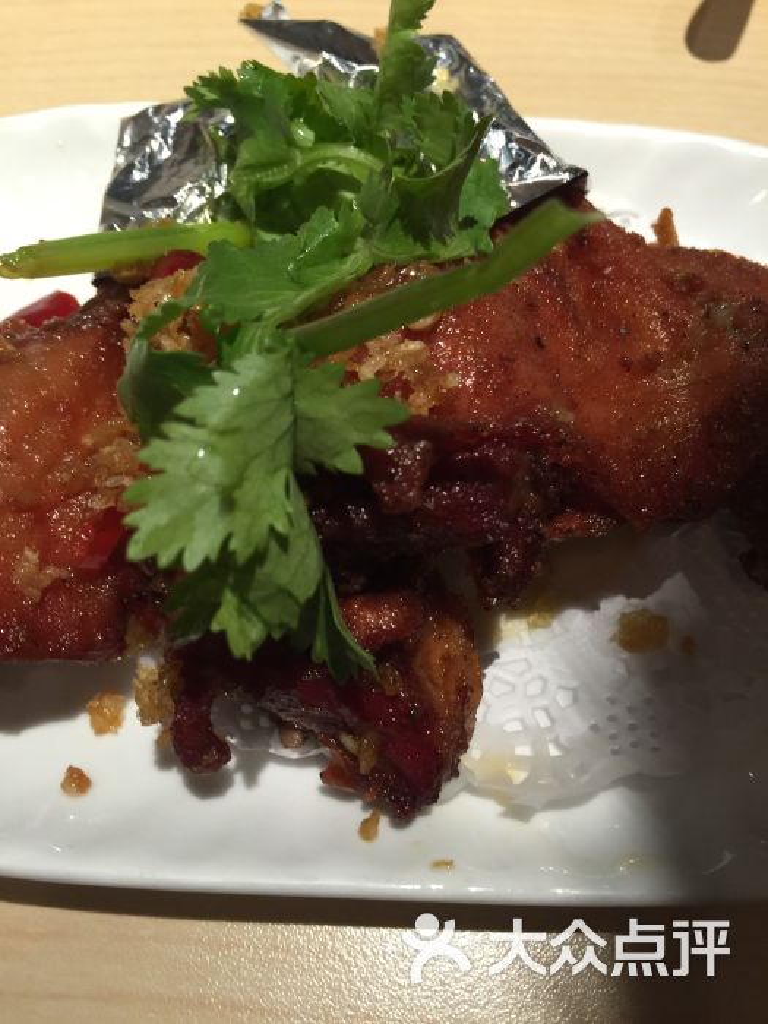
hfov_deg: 48.2
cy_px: 512
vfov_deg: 61.7
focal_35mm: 29
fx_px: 858
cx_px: 384
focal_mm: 4.15
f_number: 2.2
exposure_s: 1/17
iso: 50
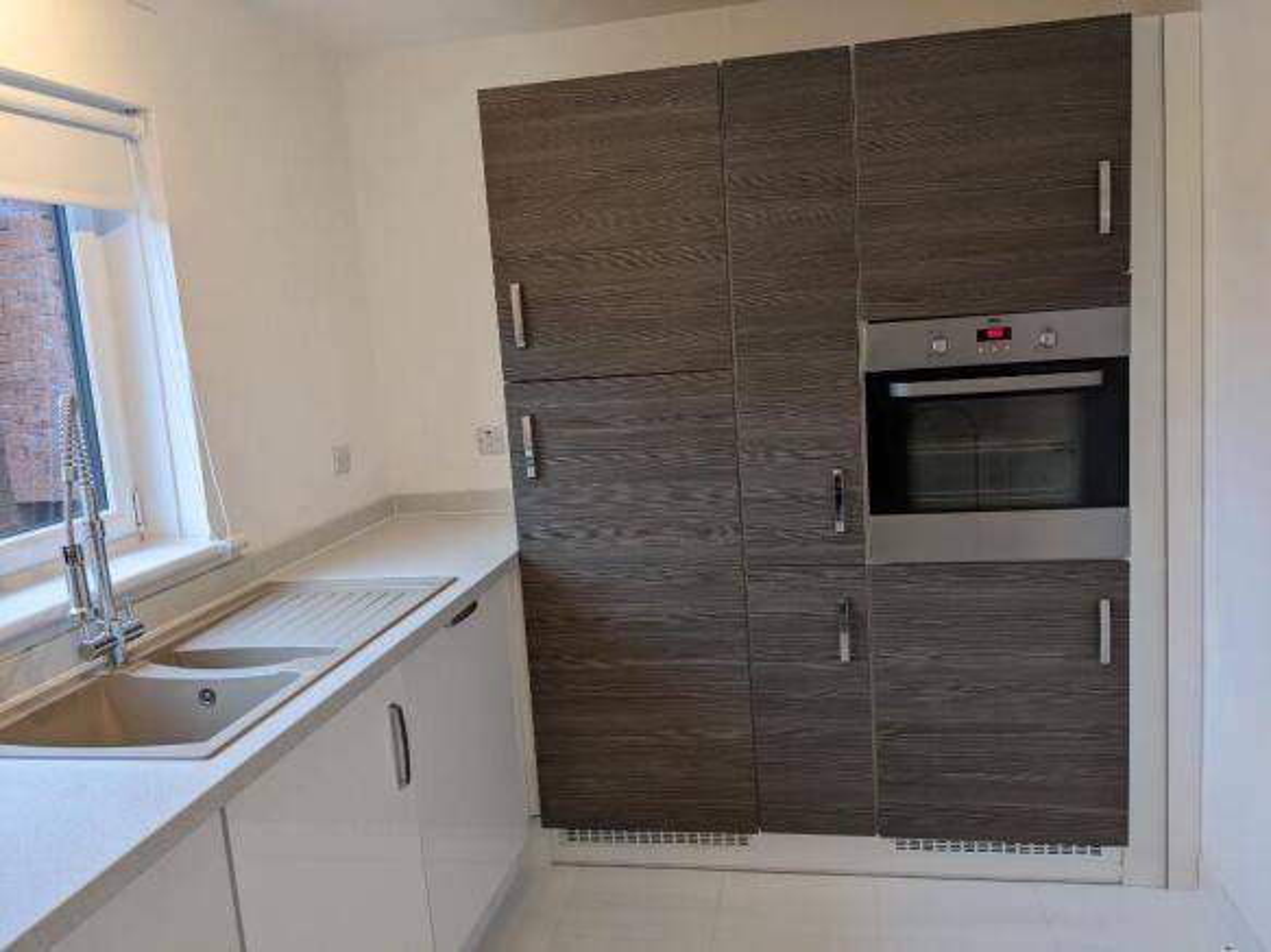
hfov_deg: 65.3
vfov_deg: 51.3
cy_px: 476
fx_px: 991
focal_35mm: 27
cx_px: 636
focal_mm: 4.38
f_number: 1.73
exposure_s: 1/49.9
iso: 183
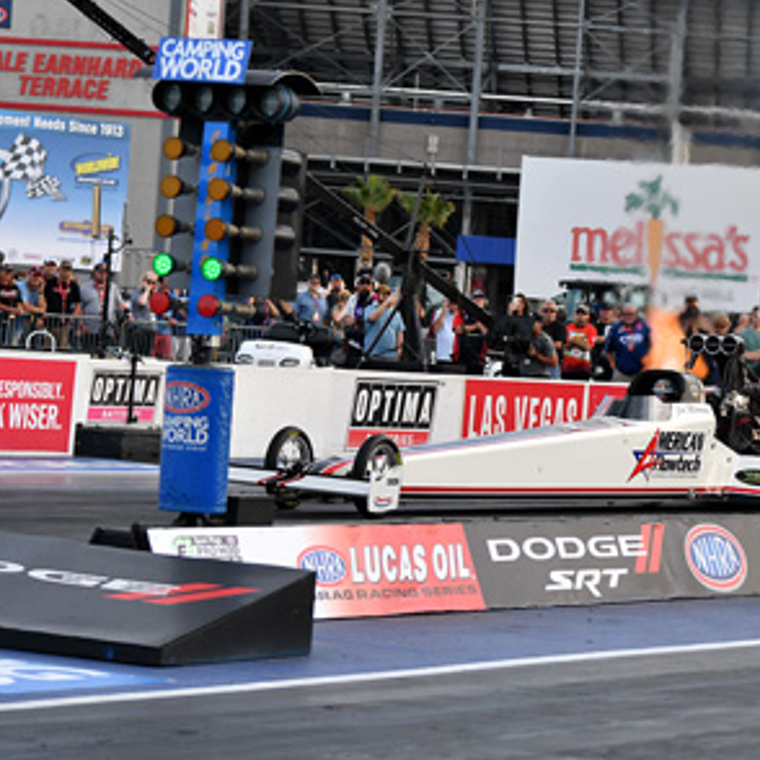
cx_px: 587
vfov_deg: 11.5
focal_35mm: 152
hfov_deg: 11.5
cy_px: 362
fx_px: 3776
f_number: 2.8
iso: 200
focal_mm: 70
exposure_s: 1/1000
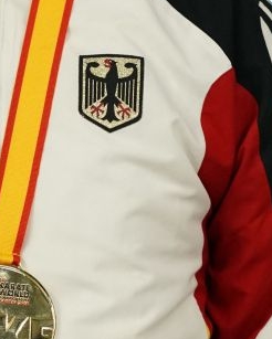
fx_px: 14737
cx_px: 9
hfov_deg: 1.1
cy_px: 142
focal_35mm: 1466
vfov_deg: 1.3
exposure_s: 1/500
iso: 3200
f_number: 2.8
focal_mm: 400
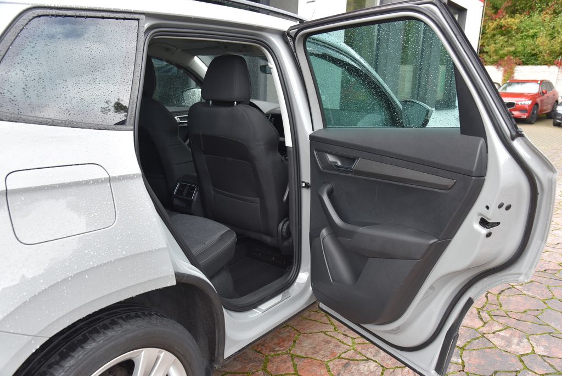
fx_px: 469
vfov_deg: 43.7
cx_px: 281
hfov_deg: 61.9
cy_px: 188
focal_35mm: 30
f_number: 5.6
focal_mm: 30
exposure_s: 1/125
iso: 500
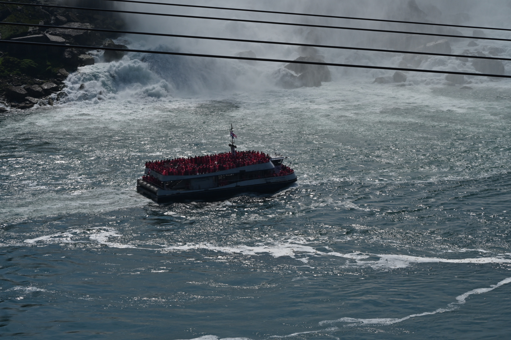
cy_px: 170
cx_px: 256
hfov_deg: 17.1
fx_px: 1703
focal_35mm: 120
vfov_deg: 11.4
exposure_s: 1/1250
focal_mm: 120
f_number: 18
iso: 200
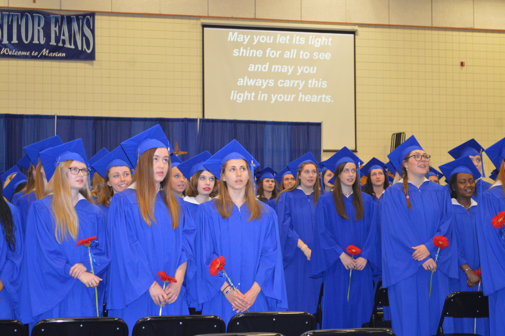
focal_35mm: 78
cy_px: 168
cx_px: 252
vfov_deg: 17.5
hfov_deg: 26.0
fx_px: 1093
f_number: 5.6
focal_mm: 52
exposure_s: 1/60
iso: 1600
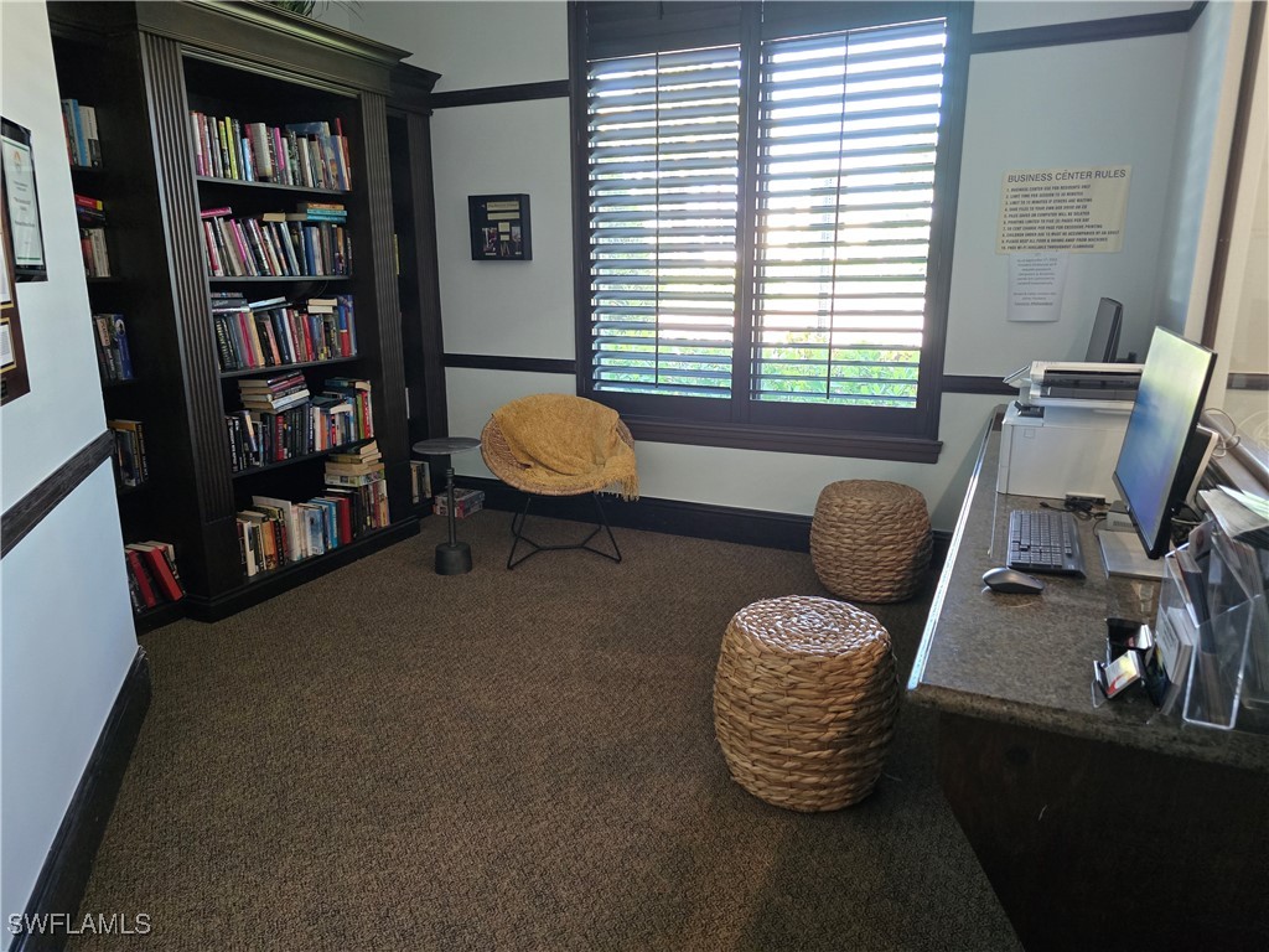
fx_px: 843
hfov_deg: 73.9
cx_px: 634
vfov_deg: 58.9
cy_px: 476
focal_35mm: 23
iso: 800
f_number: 1.7
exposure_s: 1/120
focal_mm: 6.3
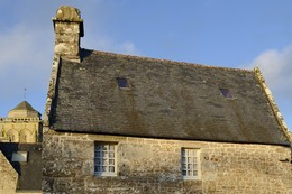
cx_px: 179
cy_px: 149
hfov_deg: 36.1
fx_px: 446
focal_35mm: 55
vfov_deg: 24.3
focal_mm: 34
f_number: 10
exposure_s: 1/160
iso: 200
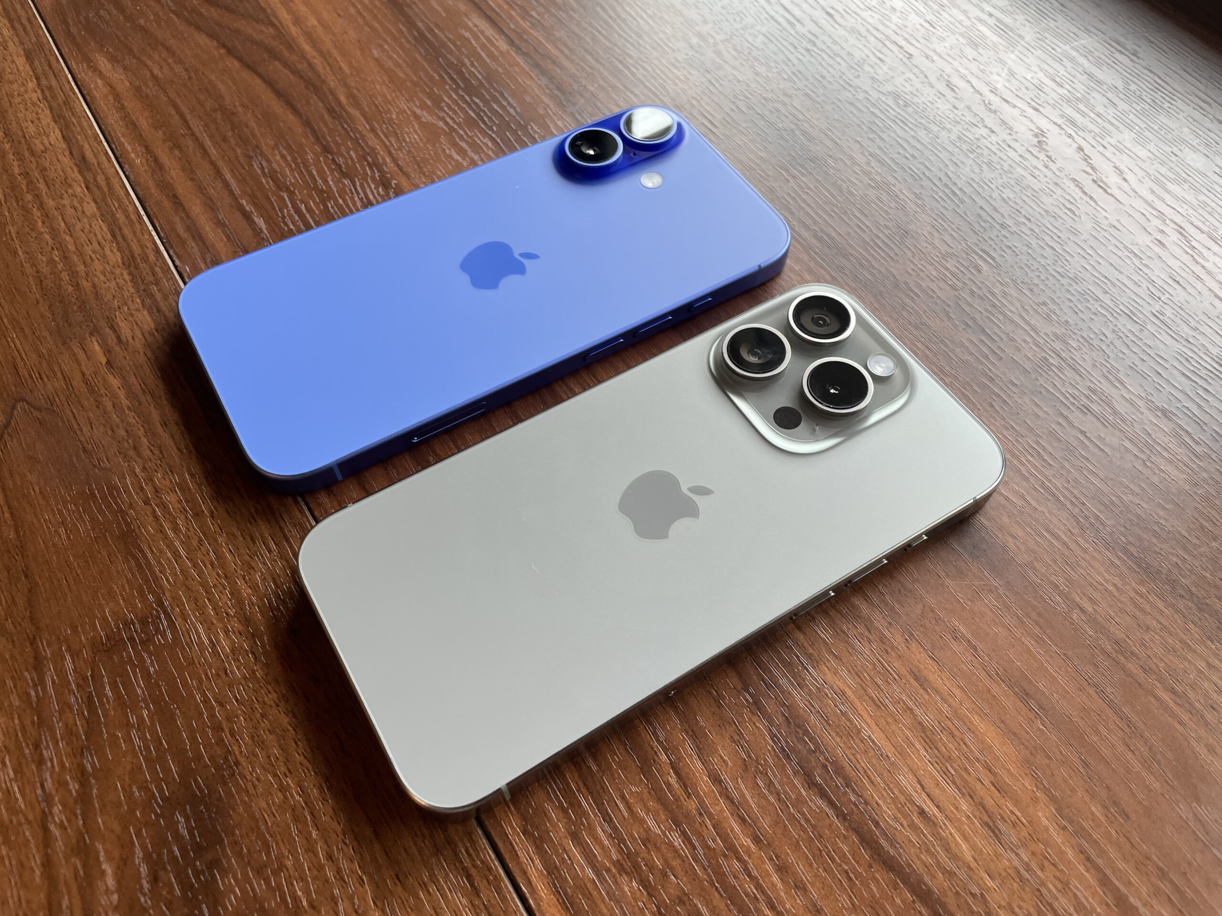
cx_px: 611
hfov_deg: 67.3
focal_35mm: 26
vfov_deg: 53.1
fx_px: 918
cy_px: 458
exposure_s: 1/120
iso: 80
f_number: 1.6
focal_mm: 4.2
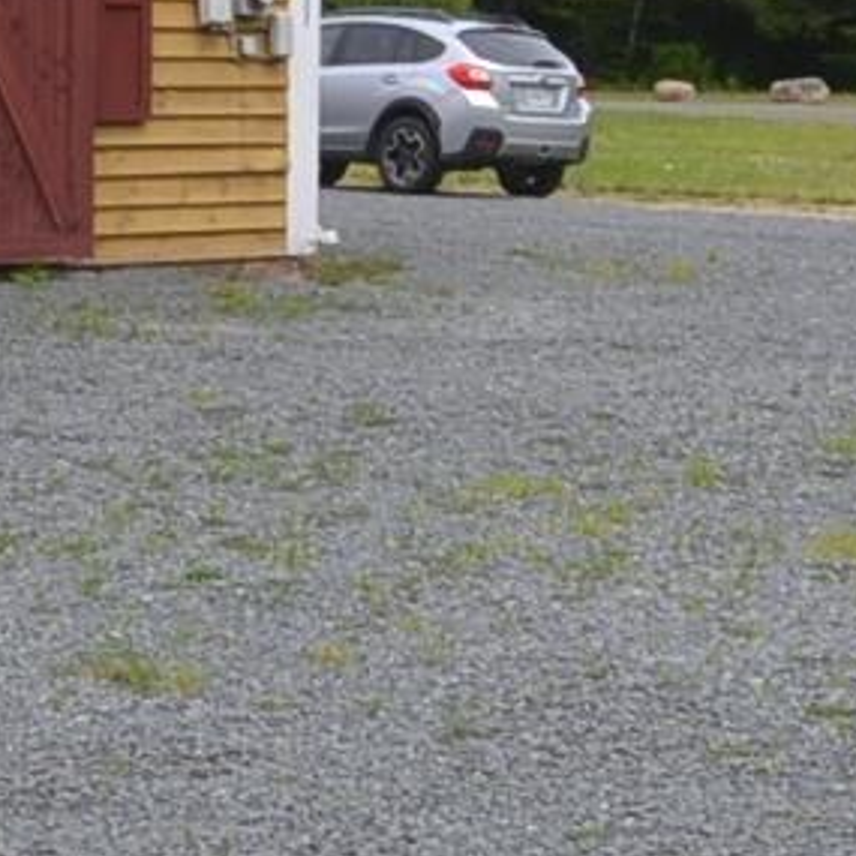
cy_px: 246
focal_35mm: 103
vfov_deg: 16.8
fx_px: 2882
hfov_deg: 16.8
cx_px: 225
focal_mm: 10
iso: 100
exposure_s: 1/250
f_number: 8
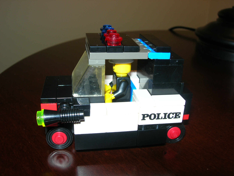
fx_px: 257
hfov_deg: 49.0
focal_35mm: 38
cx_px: 117
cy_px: 88
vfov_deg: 37.7
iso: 64
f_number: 4.8
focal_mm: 7.8
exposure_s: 1/60.1
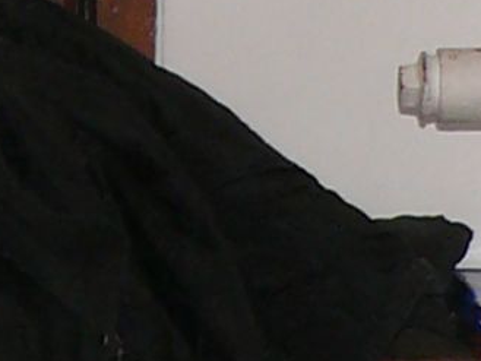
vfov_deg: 2.2
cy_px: 1008
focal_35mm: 685
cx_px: -254
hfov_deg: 2.9
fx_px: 9522
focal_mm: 14
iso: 100
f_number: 3.2
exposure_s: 1/30
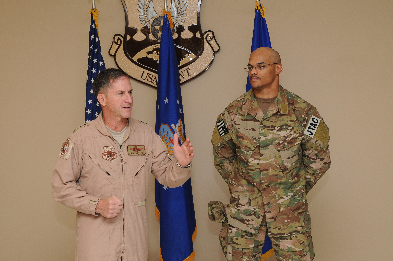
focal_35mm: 51
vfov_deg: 26.4
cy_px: 130
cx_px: 196
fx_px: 556
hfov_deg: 38.9
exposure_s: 1/60
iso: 400
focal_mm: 34
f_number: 5.6
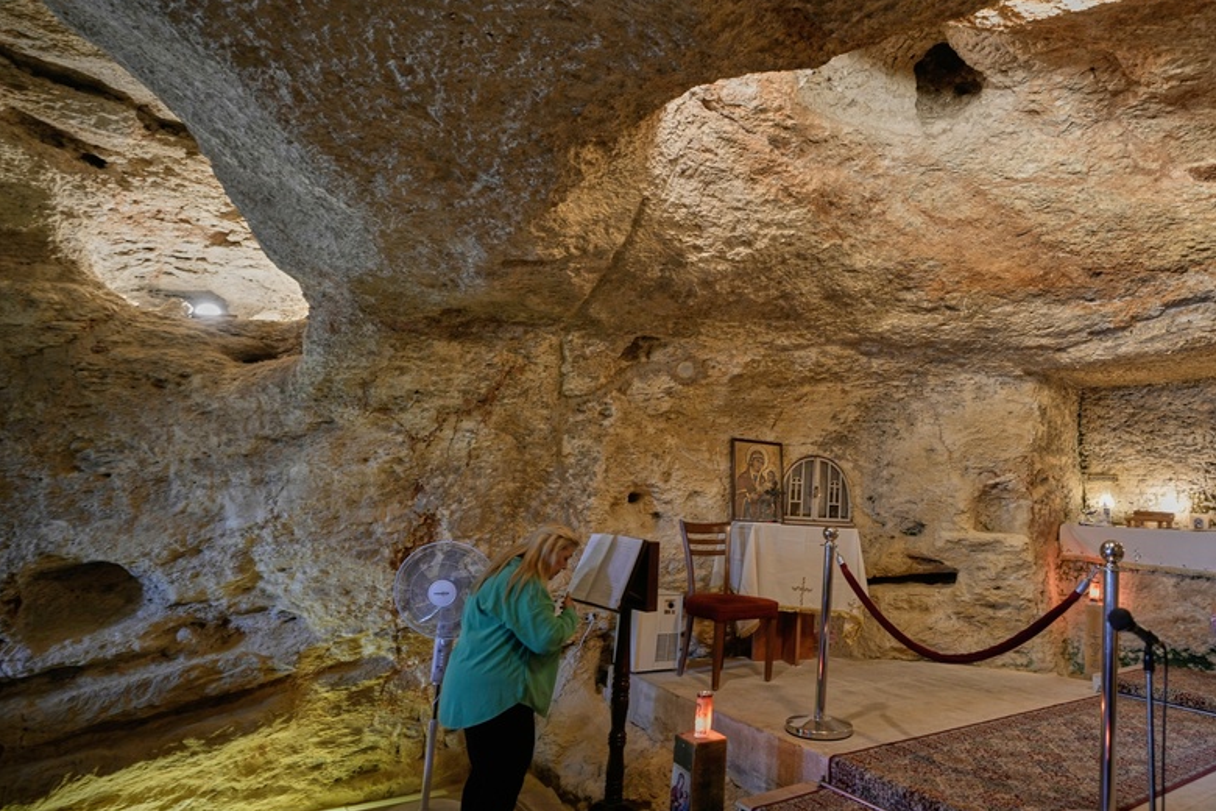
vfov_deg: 59.5
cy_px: 411
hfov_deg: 79.0
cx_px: 792
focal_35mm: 21
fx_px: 709
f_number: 2.8
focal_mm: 16
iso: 250
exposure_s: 1/30
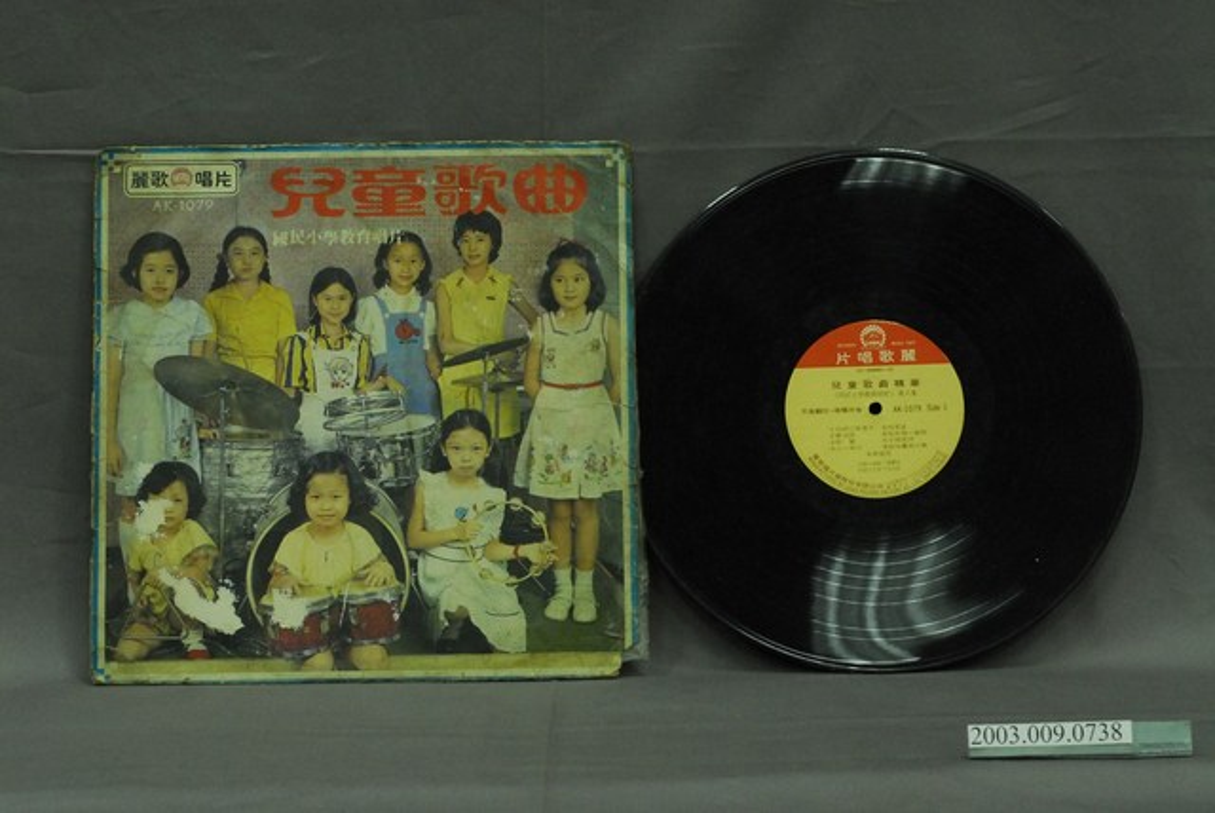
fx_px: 3040
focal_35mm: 90
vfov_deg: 15.2
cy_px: 406
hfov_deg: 22.6
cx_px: 608
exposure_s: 1/20
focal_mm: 60
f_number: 10
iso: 1000
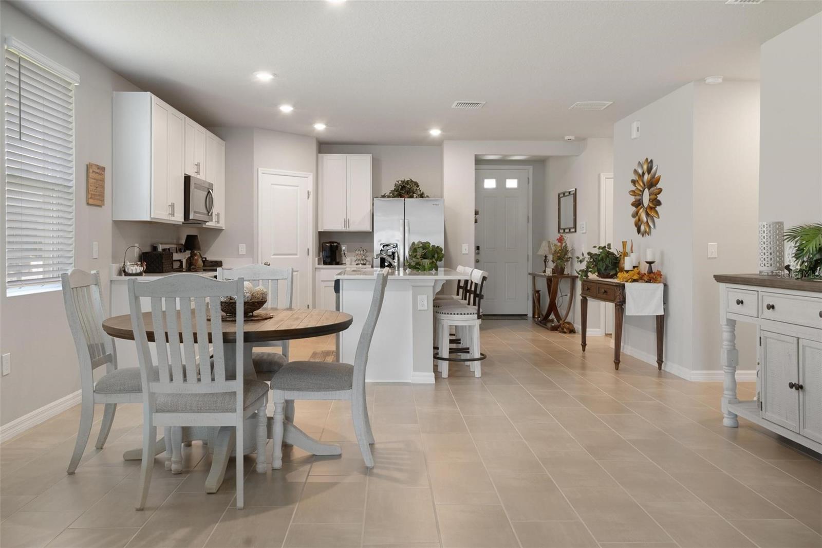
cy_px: 274
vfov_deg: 43.6
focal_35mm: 30
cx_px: 411
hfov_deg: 61.9
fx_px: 685
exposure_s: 2
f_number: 10
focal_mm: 20
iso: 250
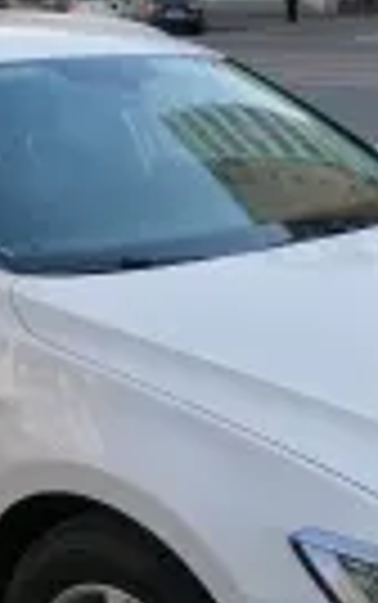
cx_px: 122
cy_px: 306
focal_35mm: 77
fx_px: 1266
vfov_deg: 26.8
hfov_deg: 16.9
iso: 50
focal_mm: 4.75
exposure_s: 1/519
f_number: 1.8
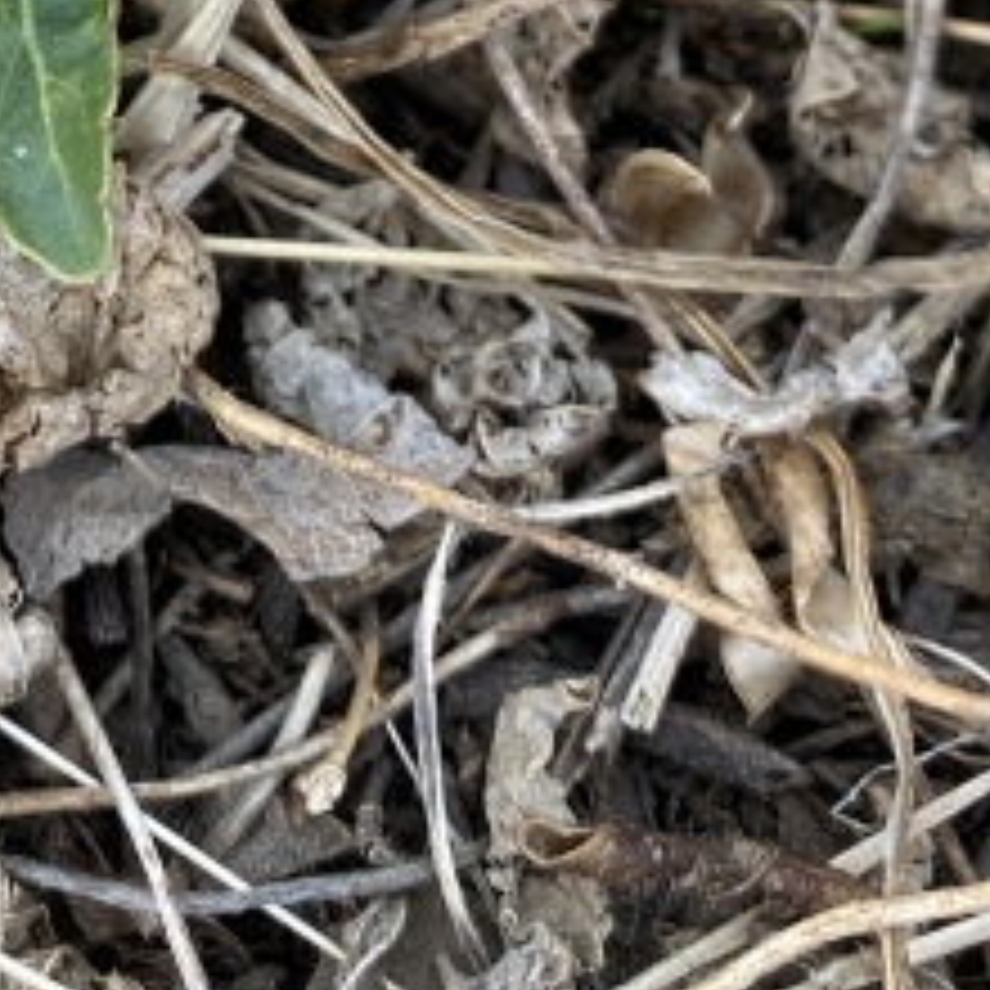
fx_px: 3462
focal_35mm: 107
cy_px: -675
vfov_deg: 14.7
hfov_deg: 15.7
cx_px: -194
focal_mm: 4.25
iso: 32
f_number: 1.8
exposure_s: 1/579
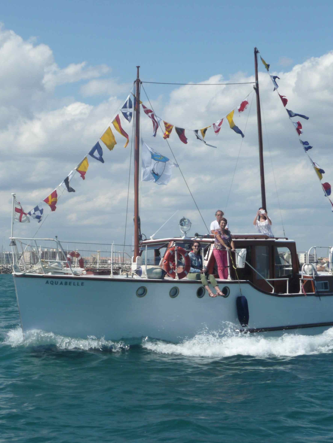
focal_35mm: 91
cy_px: 237
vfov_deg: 21.5
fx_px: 1167
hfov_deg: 16.2
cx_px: 129
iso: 100
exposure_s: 1/250
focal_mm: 10.5
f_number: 10
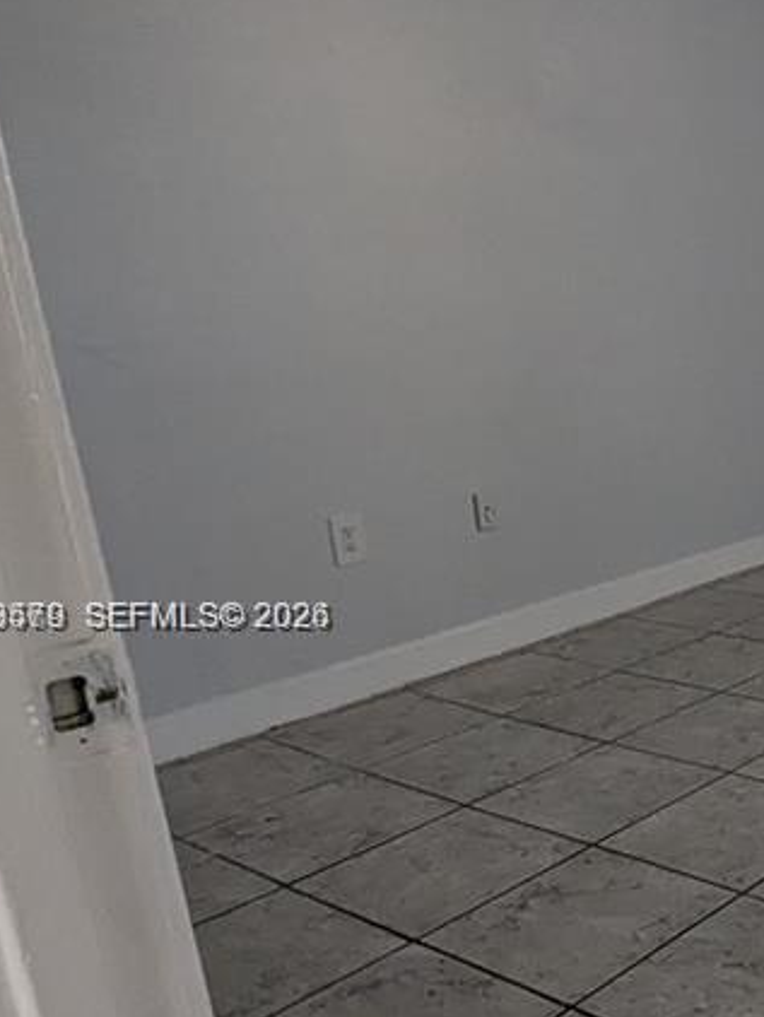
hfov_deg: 30.9
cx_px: 972
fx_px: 1088
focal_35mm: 37
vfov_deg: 49.7
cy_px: 619
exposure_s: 1/51.9
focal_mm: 1.95
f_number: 2.2
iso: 138
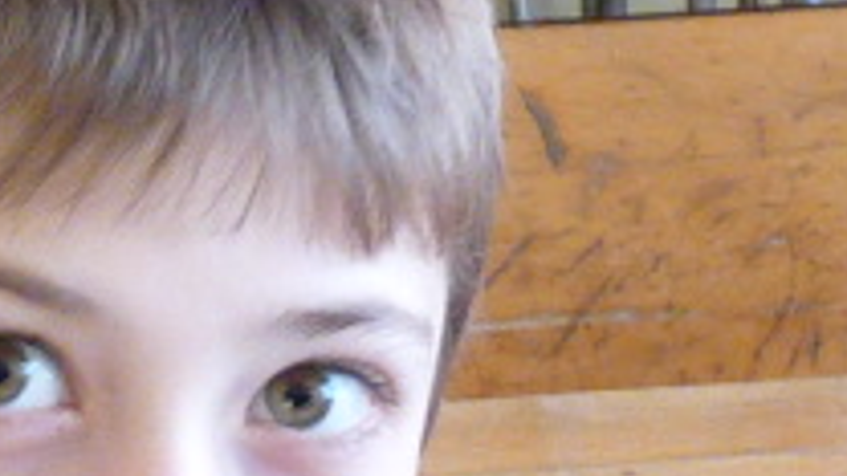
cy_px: 439
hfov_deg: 12.5
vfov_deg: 7.2
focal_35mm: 168
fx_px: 3773
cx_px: -179
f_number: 2.8
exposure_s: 1/80
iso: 400
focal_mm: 5
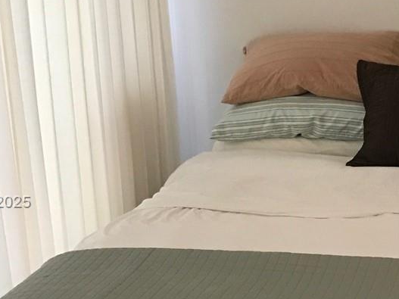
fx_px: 980
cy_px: 203
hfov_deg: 22.2
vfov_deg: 17.3
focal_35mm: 85
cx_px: 394
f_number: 1.8
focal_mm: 3.99
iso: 64
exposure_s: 1/15
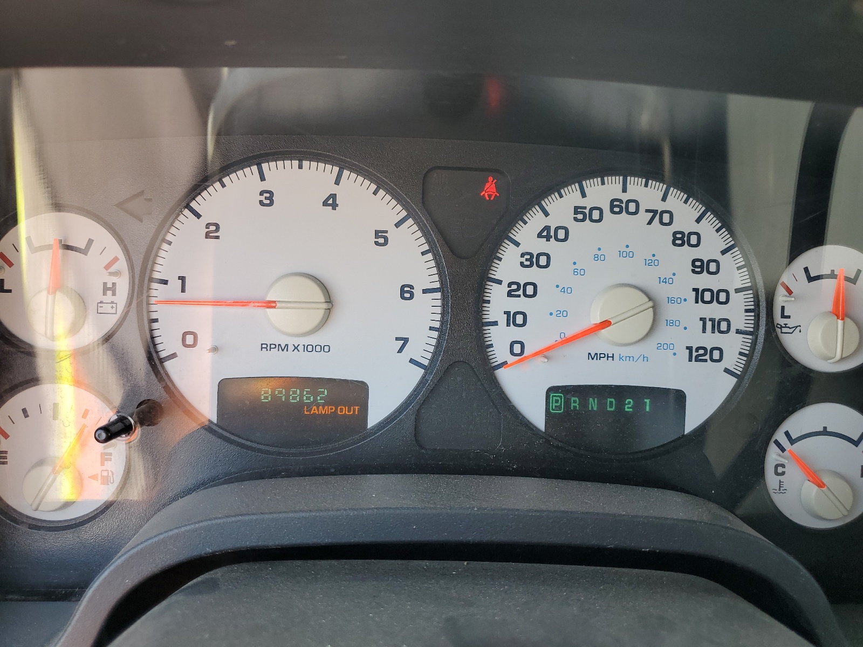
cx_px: 432
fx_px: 648
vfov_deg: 53.1
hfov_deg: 67.3
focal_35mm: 26
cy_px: 324
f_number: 1.5
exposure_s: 1/217
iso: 50
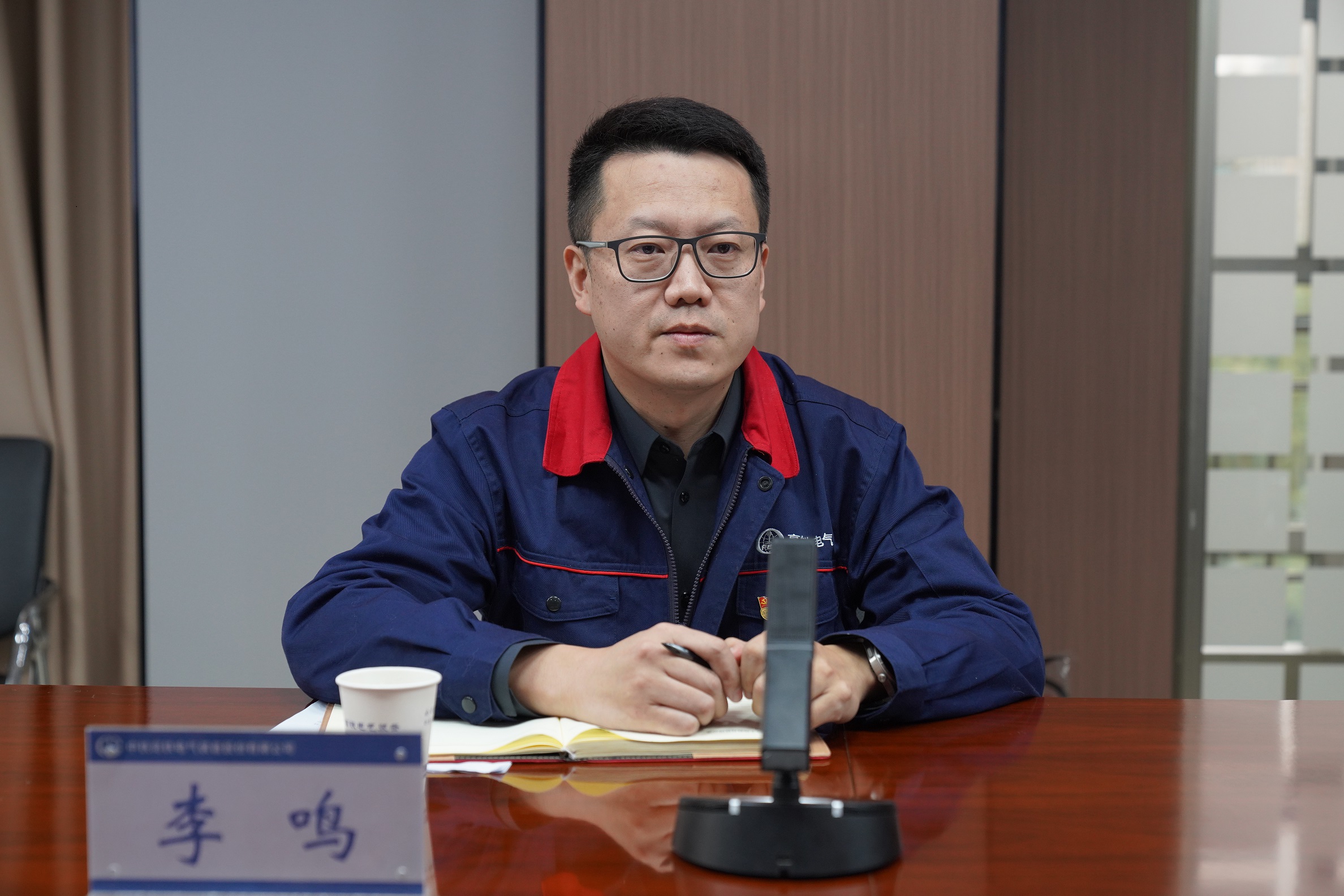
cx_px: 672
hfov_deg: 33.9
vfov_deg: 23.0
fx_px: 2202
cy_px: 448
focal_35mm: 59
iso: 1250
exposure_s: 1/160
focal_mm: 59
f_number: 4
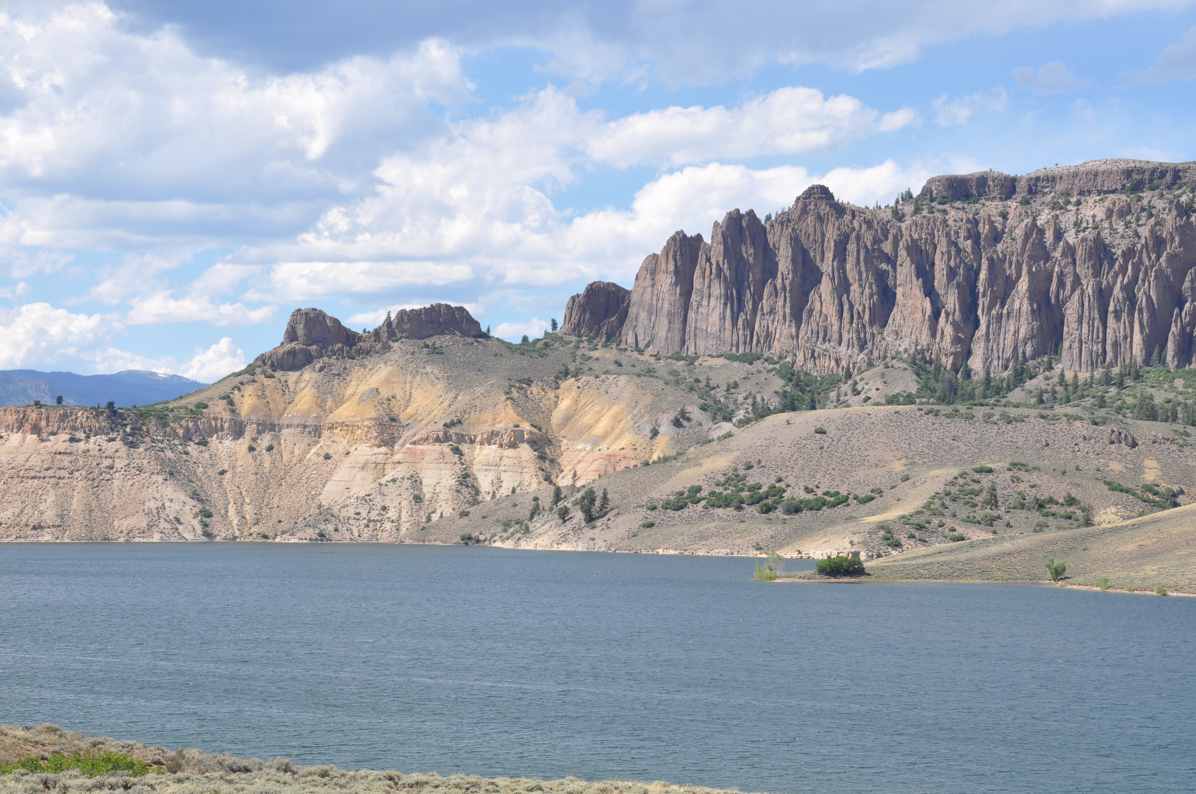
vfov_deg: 17.4
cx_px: 598
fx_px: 2588
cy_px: 397
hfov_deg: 26.0
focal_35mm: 78
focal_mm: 52
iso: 200
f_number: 14
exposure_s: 1/200
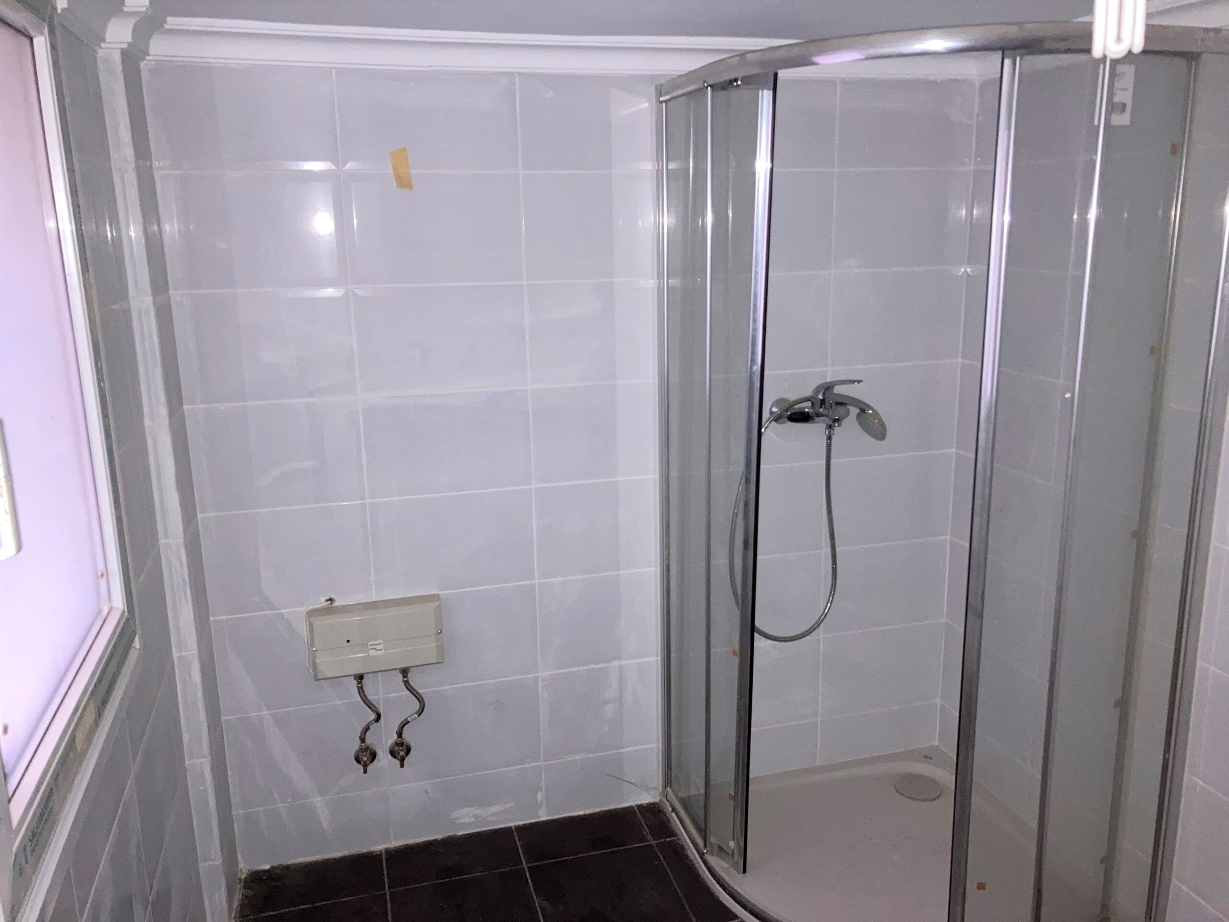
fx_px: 994
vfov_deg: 49.7
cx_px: 614
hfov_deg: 63.4
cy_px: 461
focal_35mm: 28
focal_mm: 3.99
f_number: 1.8
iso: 200
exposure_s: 1/4
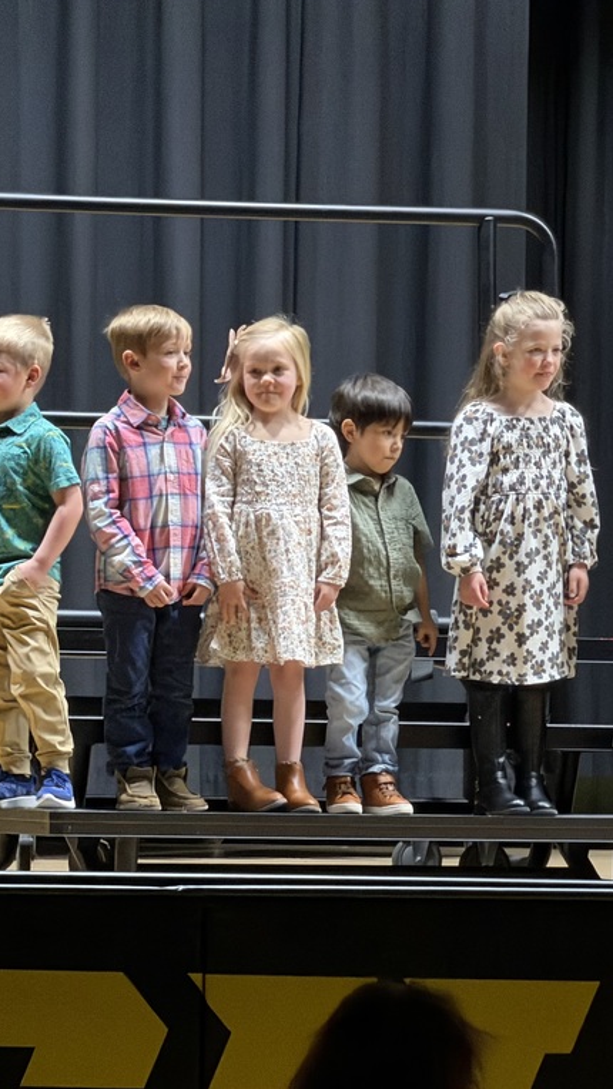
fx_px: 8434
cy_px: 543
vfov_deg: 7.4
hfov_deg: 4.2
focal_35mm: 292
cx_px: 707
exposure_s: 1/60
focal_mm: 16.89
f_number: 2.8
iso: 500
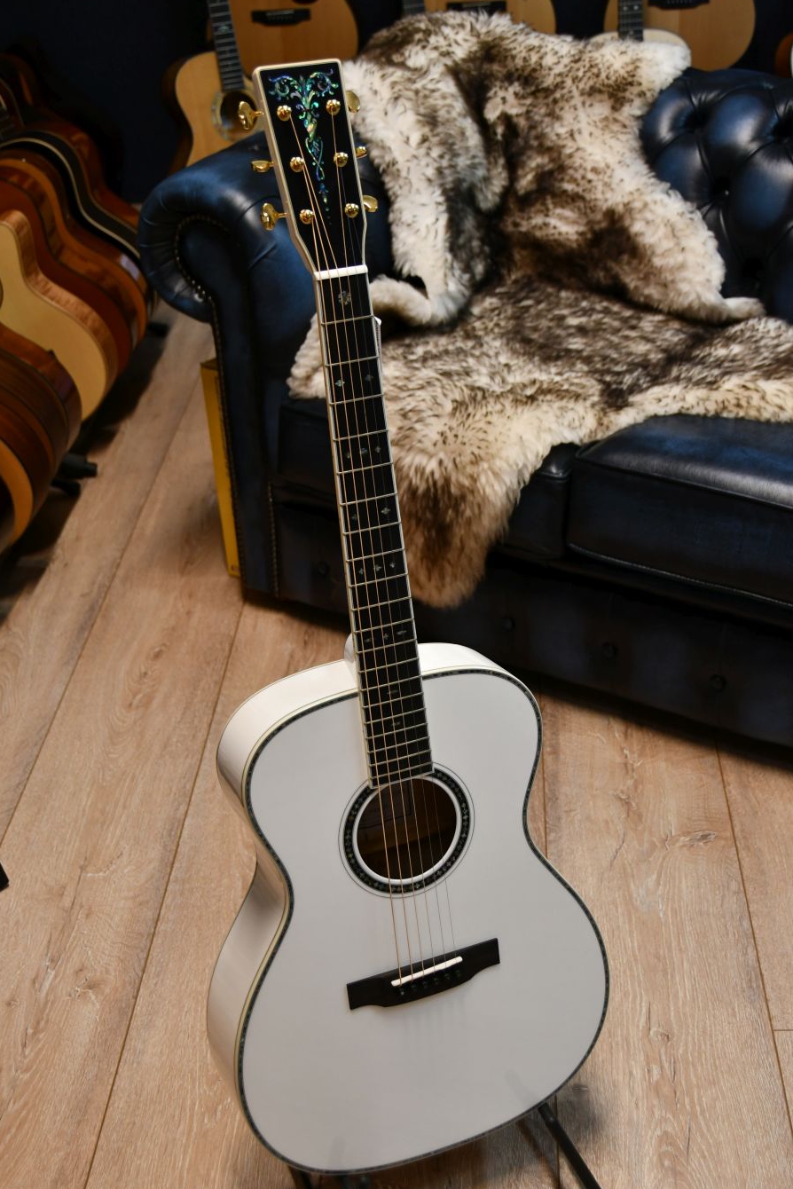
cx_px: 399
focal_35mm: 47
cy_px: 644
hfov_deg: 28.7
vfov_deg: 41.9
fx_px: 1552
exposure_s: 1/125
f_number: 4
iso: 900
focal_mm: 28
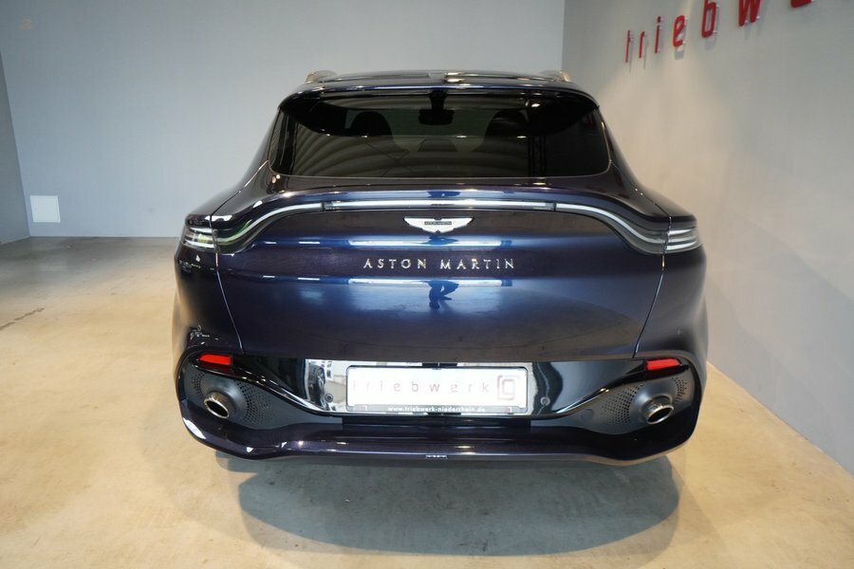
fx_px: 640
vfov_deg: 47.9
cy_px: 284
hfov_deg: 67.4
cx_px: 427
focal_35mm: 27
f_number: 5.6
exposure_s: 1/50
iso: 2000
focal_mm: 18
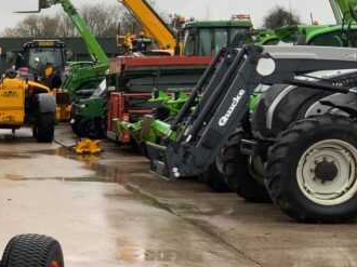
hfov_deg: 20.1
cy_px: 199
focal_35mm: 90
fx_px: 928
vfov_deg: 16.3
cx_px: -101
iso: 25
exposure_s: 1/122
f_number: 1.8
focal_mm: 3
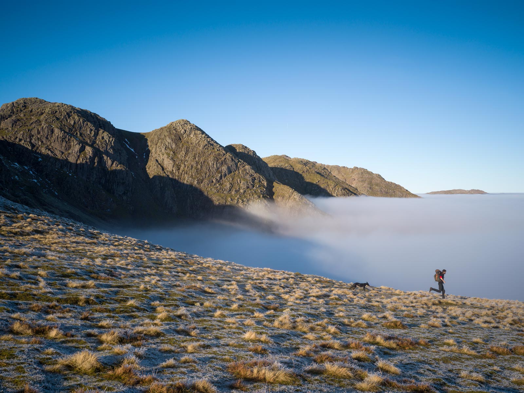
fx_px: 530
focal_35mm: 35
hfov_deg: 52.6
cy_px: 196
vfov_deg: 40.7
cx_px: 262
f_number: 11
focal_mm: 45
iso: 100
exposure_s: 1/180
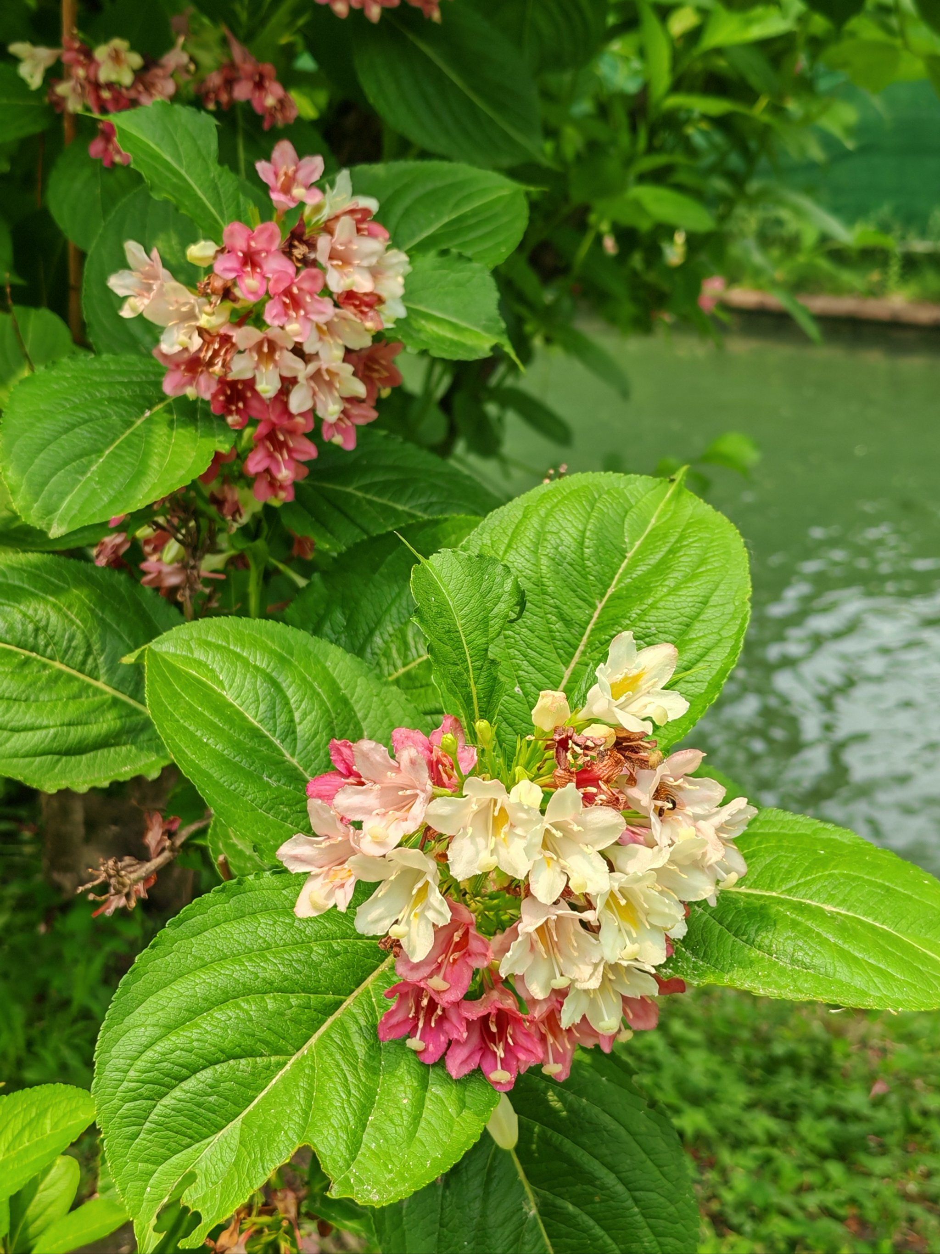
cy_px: 627
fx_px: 1666
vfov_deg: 41.2
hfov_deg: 31.5
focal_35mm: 46
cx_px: 470
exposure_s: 1/909
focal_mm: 5.52
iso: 50
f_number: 1.95
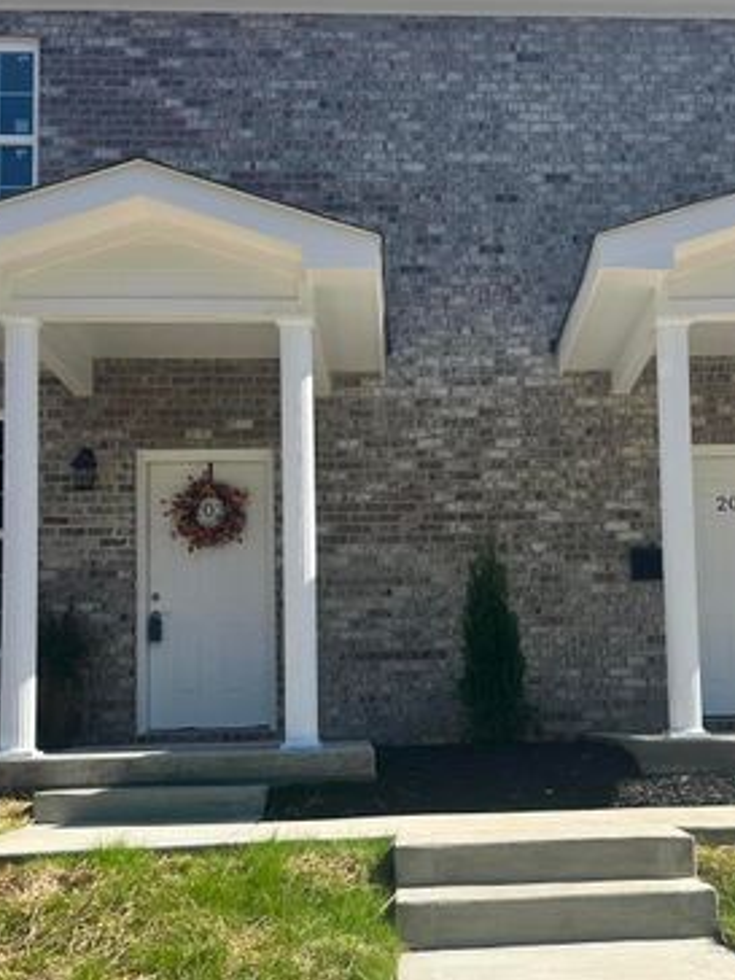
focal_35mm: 44
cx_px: 458
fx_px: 1246
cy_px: 607
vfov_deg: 42.6
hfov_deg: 32.7
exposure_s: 1/3861
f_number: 1.78
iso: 80
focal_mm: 6.86
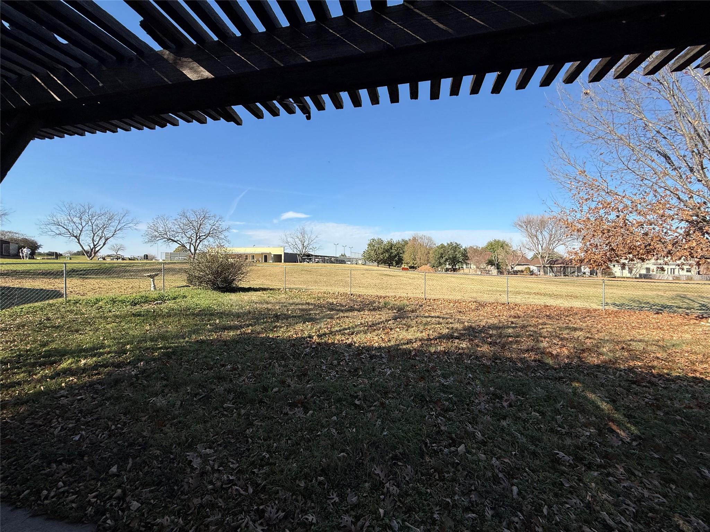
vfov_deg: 85.7
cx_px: 355
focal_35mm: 14
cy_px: 266
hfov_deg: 102.1
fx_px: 287
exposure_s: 1/1961
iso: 50
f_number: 2.2
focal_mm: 2.22
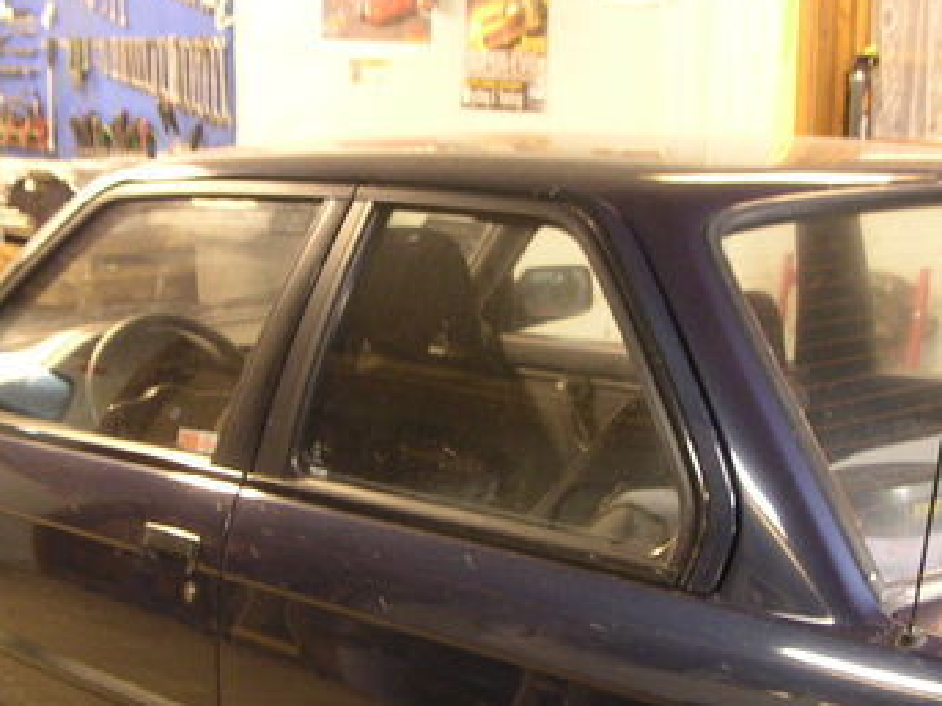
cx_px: 393
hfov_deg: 28.1
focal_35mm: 69
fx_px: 1877
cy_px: 558
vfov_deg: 21.1
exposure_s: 1/3
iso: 100
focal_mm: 5.7
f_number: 2.8
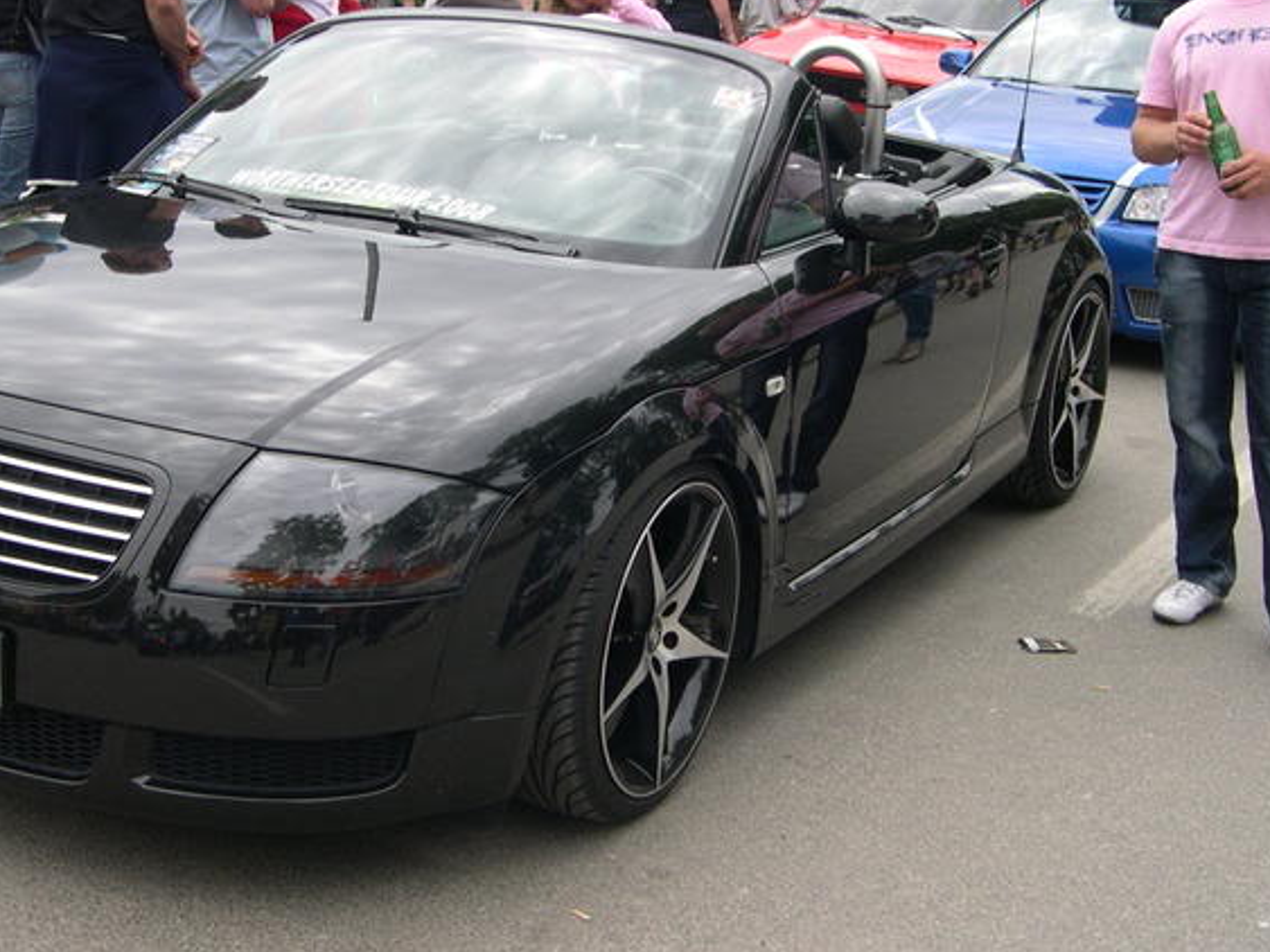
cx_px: 467
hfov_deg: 35.3
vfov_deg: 27.0
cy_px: 388
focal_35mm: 54
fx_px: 1981
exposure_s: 1/638
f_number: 2.8
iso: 100
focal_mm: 8
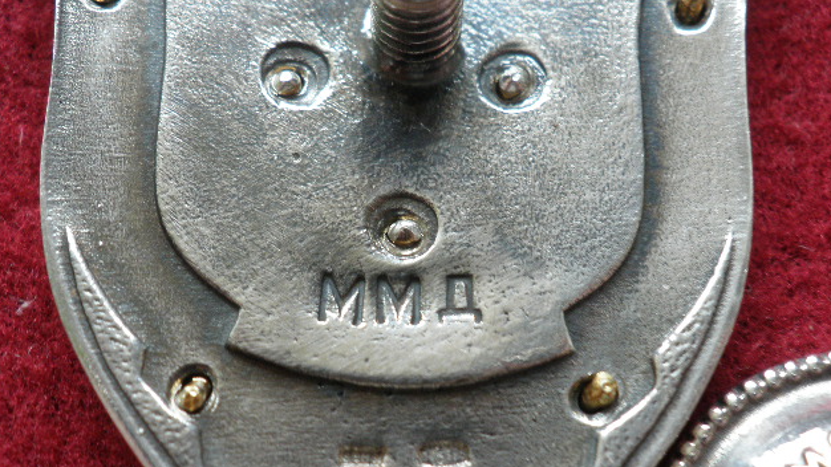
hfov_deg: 42.1
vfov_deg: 24.3
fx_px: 1080
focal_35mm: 49
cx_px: 413
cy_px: 305
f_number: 4
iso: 125
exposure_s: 1/8
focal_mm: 7.7
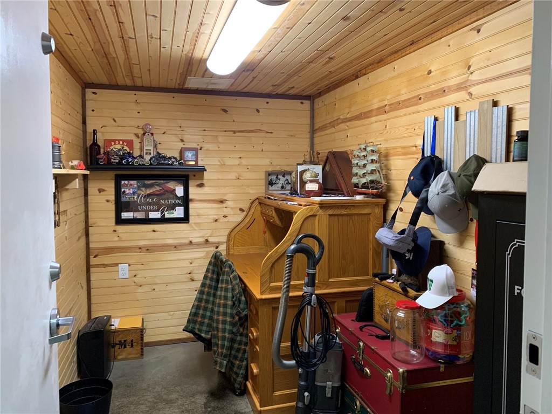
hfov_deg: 67.3
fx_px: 415
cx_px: 276
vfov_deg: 53.1
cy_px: 207
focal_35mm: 26
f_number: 1.8
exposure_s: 1/60
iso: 200
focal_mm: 4.25
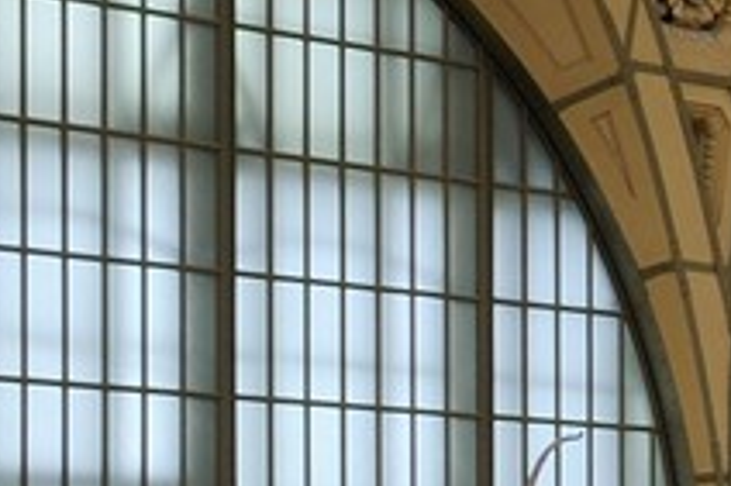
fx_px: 4890
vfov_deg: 5.6
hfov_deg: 7.0
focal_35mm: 241
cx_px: 2652
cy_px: 727
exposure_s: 1/2
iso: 200
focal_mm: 32
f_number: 16
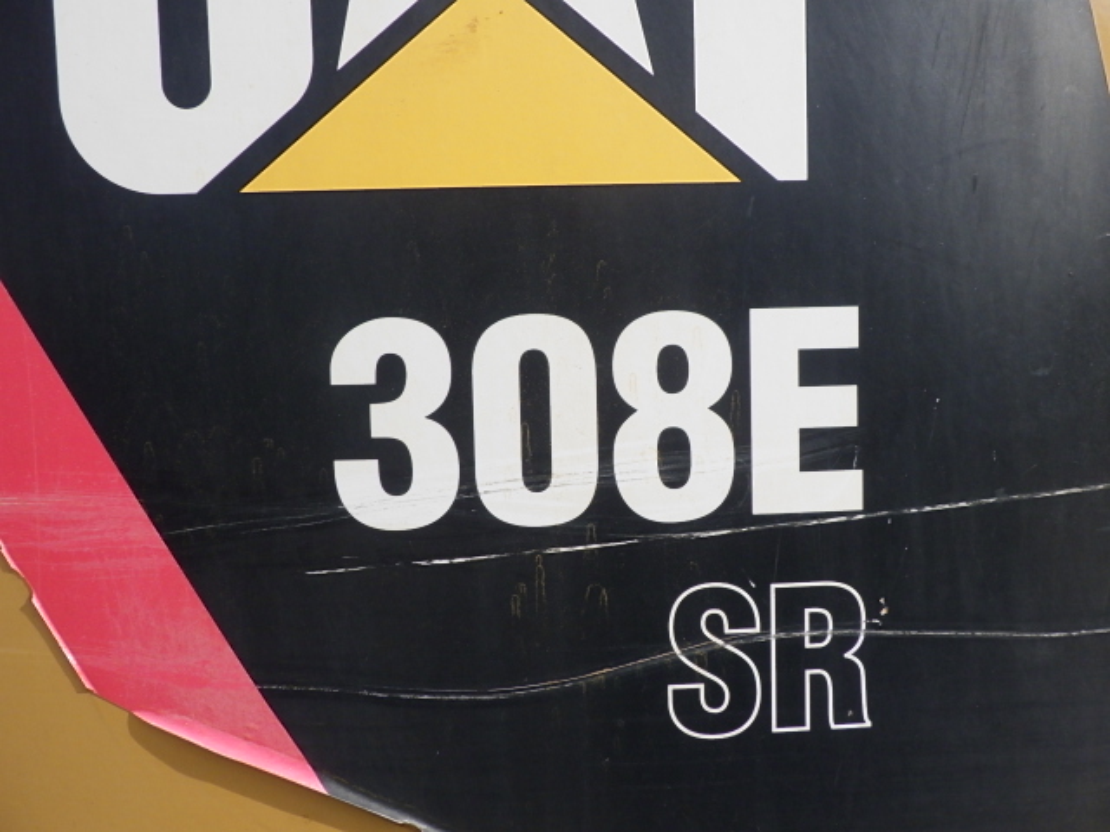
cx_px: 555
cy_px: 416
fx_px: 898
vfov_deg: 49.7
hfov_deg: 63.4
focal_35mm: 28
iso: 250
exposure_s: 1/1500
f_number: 4.2
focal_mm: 5
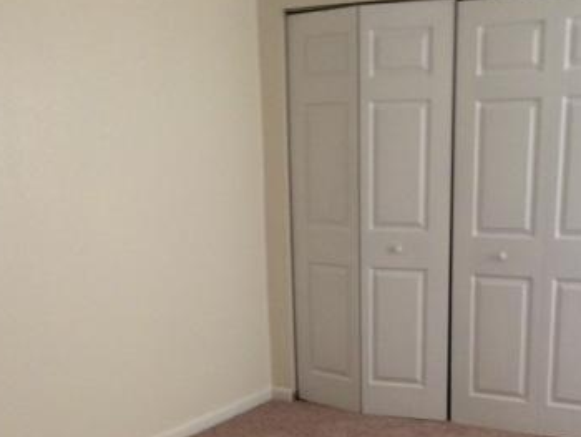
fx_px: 890
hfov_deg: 36.1
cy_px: 389
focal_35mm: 53
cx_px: 322
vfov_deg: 26.7
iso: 320
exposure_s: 1/30
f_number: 2.2
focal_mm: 4.15
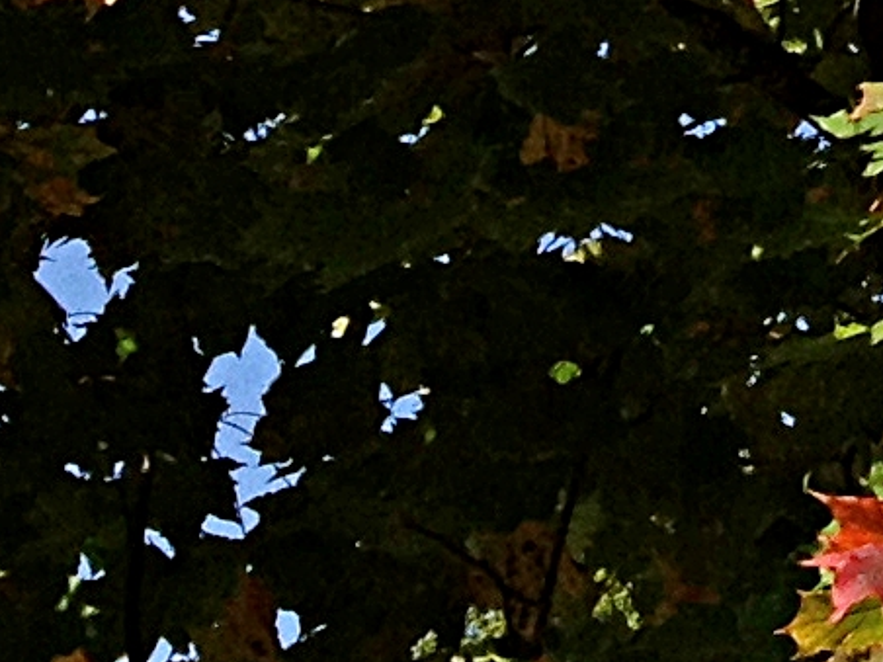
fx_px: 6454
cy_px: -1156
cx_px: 1834
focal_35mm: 253
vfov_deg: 5.6
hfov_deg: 7.5
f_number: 2.4
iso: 50
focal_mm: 4.28
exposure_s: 1/1416
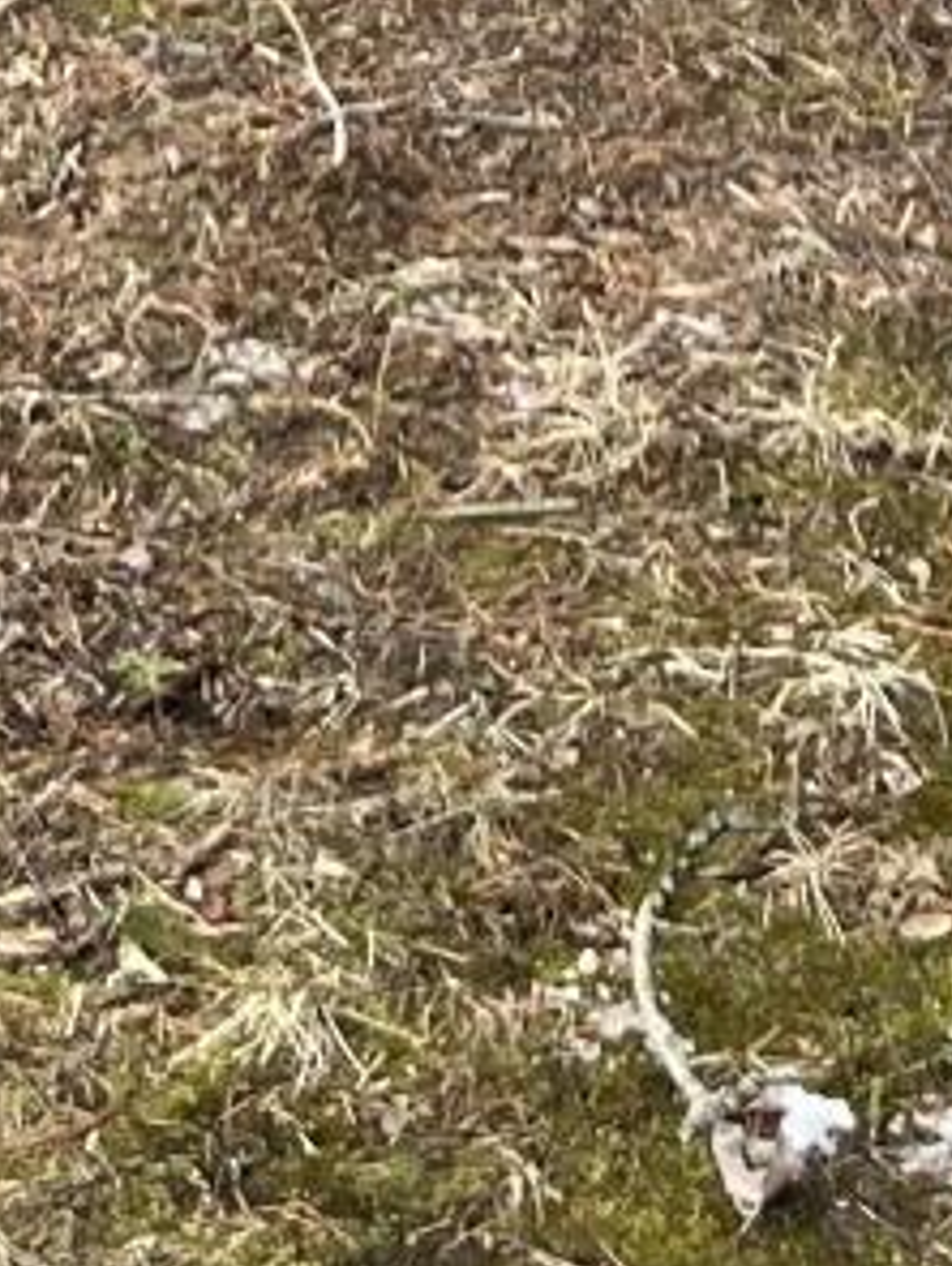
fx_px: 6440
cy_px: -1807
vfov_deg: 9.8
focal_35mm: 176
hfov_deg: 8.5
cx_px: 587
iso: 50
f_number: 1.6
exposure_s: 1/858
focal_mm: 5.1
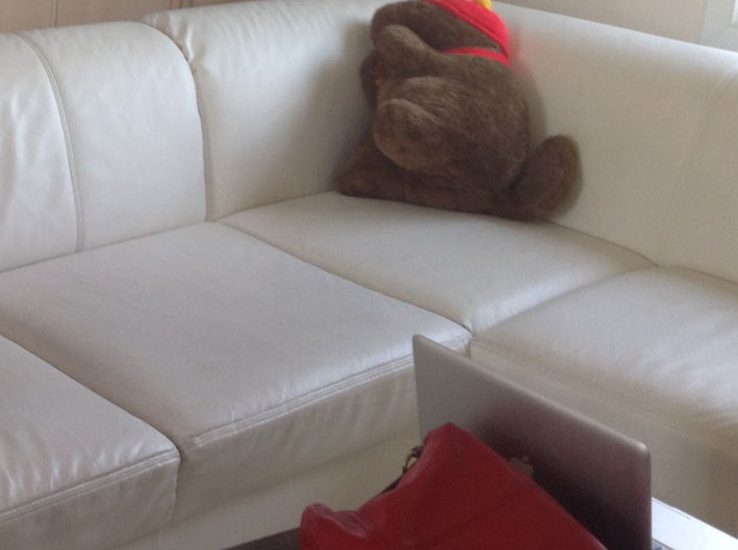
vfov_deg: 18.5
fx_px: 1681
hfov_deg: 24.0
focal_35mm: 79
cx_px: 51
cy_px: 120
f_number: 2.4
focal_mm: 4.28
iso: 64
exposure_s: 1/60
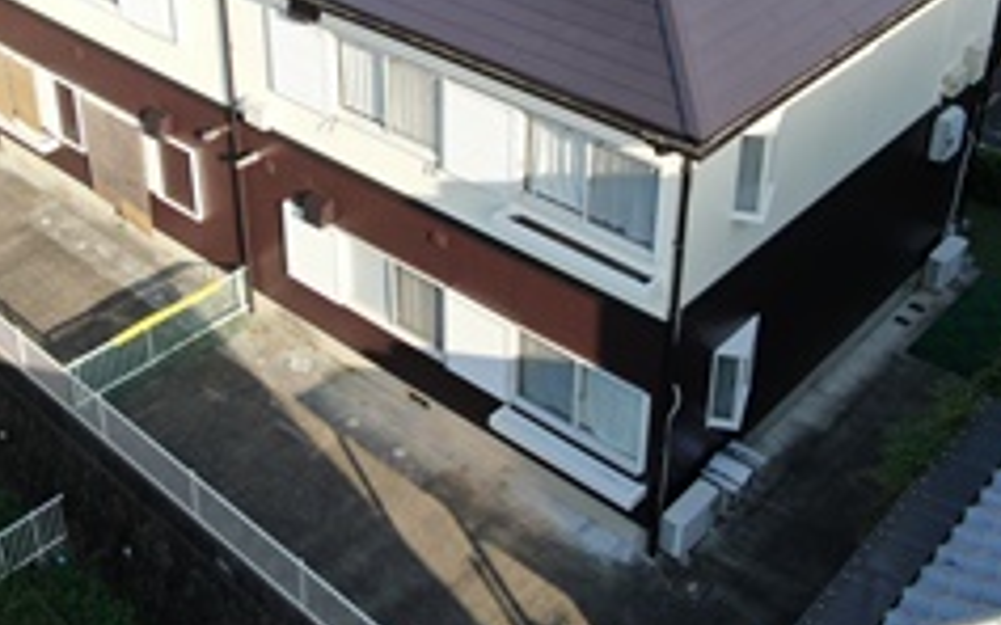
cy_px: 89
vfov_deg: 25.2
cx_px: 452
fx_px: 1364
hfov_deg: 40.3
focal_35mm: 50
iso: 100
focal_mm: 5.45
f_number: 3.1
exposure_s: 1/500
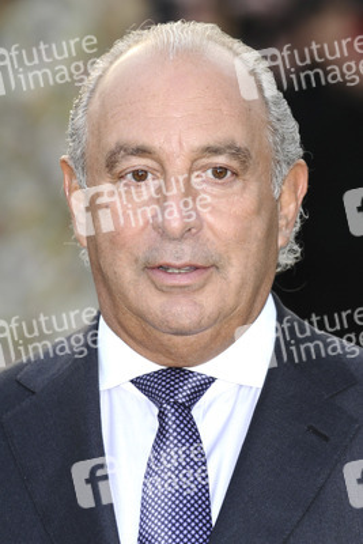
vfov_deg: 7.8
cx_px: 182
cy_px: 272
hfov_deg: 5.2
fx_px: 3967
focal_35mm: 262
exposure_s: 1/250
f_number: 4.5
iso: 200
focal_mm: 175
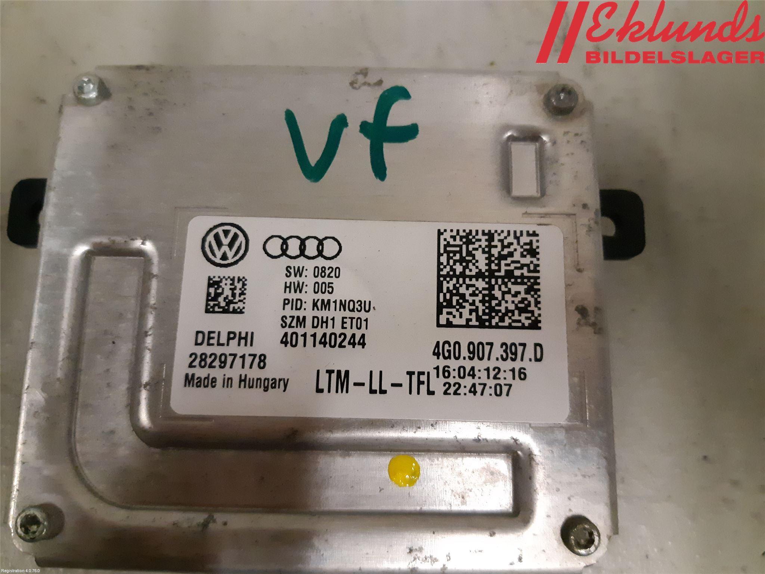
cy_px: 287
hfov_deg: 67.3
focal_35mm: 26
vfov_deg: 53.1
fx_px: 575
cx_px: 382
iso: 800
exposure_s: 1/204
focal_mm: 3.93
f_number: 1.7
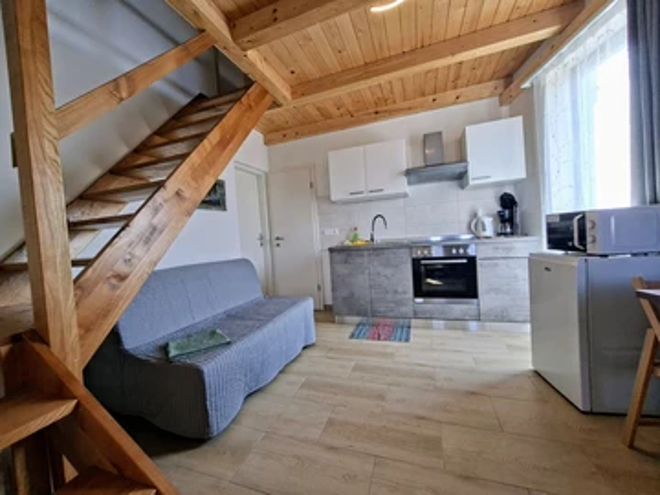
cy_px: 248
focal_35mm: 13
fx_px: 248
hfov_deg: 106.2
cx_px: 330
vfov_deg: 89.9
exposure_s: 1/60
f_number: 2.2
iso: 40
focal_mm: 1.74
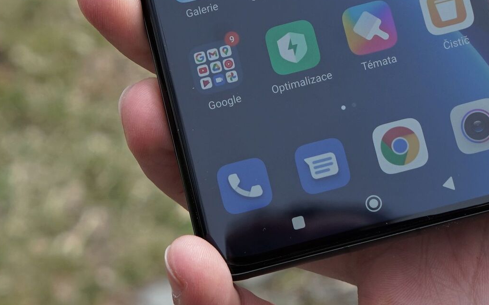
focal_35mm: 82
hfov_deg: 25.1
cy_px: 47
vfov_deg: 15.8
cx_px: 315
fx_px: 1093
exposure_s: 1/160
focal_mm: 43
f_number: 8
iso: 125
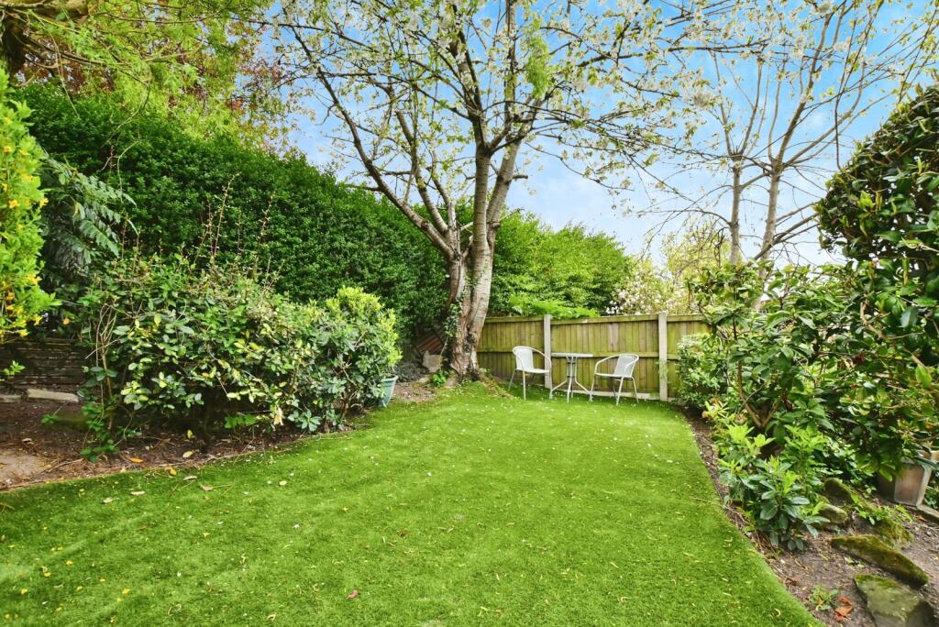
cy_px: 314
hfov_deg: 100.4
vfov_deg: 77.4
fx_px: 391
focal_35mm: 15
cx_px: 470
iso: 1600
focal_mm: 10
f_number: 8
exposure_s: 1/100
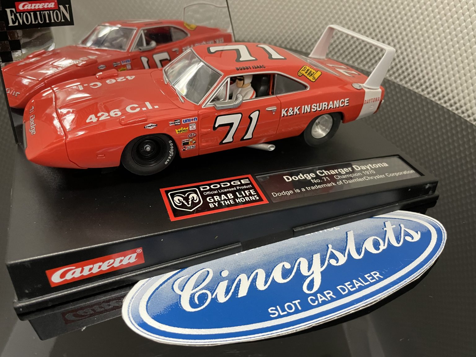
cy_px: 178
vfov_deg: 53.1
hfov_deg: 67.3
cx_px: 238
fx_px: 358
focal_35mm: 26
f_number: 1.6
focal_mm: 4.2
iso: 500
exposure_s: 1/60
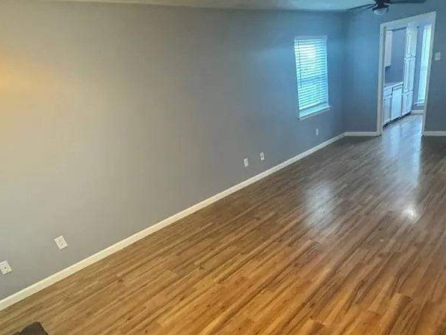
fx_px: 309
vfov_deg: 55.6
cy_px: 224
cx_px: 247
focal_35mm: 24
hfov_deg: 71.4
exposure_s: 1/60
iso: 1250
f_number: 2.2
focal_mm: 2.22
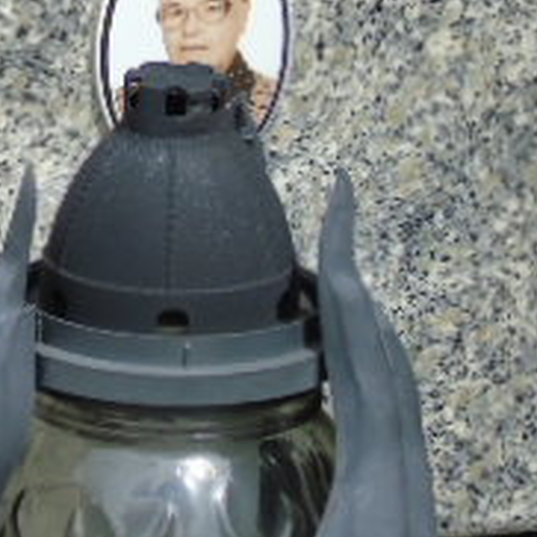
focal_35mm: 441
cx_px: -404
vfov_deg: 4.0
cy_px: -30
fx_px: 7740
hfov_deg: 3.9
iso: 80
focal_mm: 25
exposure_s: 1/400
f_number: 4.7
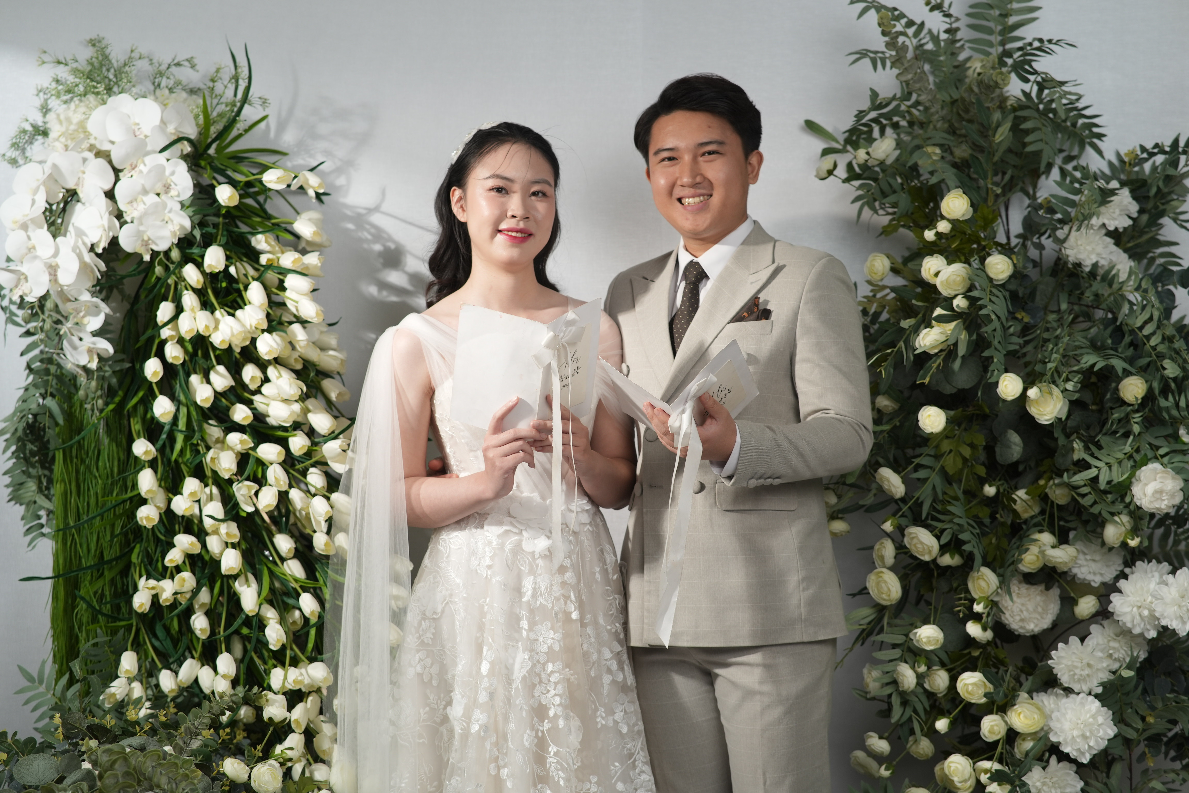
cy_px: 396
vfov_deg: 16.1
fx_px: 2807
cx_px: 594
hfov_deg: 23.9
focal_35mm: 85
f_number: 3.2
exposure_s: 1/125
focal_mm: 85
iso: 250
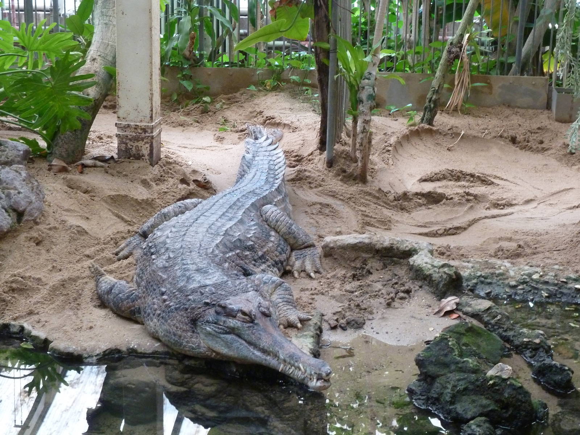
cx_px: 290
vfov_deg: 23.3
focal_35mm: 63
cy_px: 218
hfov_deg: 30.7
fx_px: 1056
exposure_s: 1/30
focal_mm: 10.3
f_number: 4
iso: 400
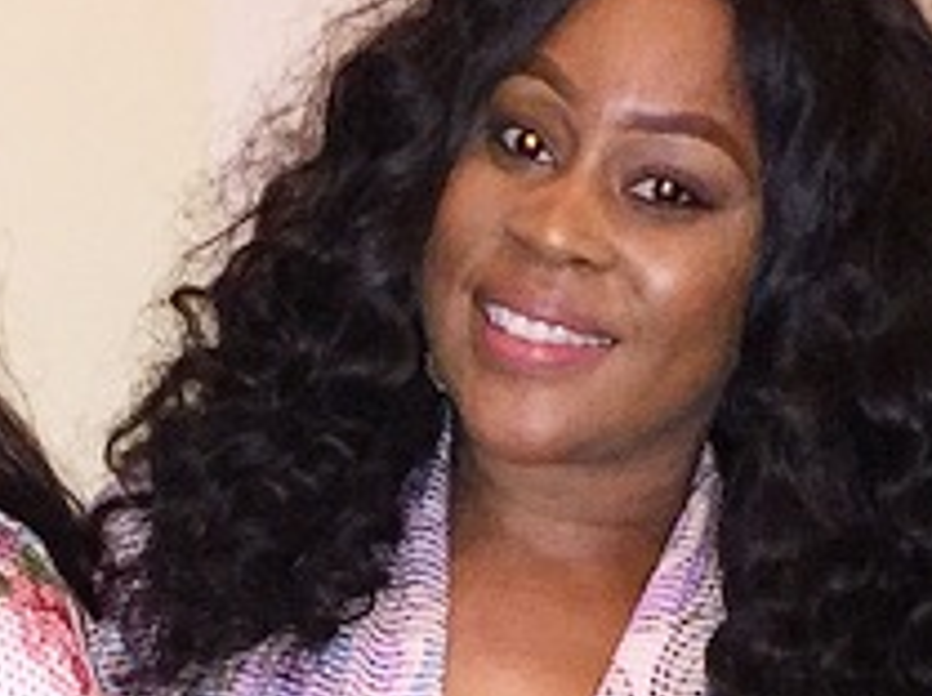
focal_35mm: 150
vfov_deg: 9.7
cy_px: 819
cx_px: 192
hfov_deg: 13.1
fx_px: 4032
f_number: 2.2
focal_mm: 4.15
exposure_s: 1/16
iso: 200
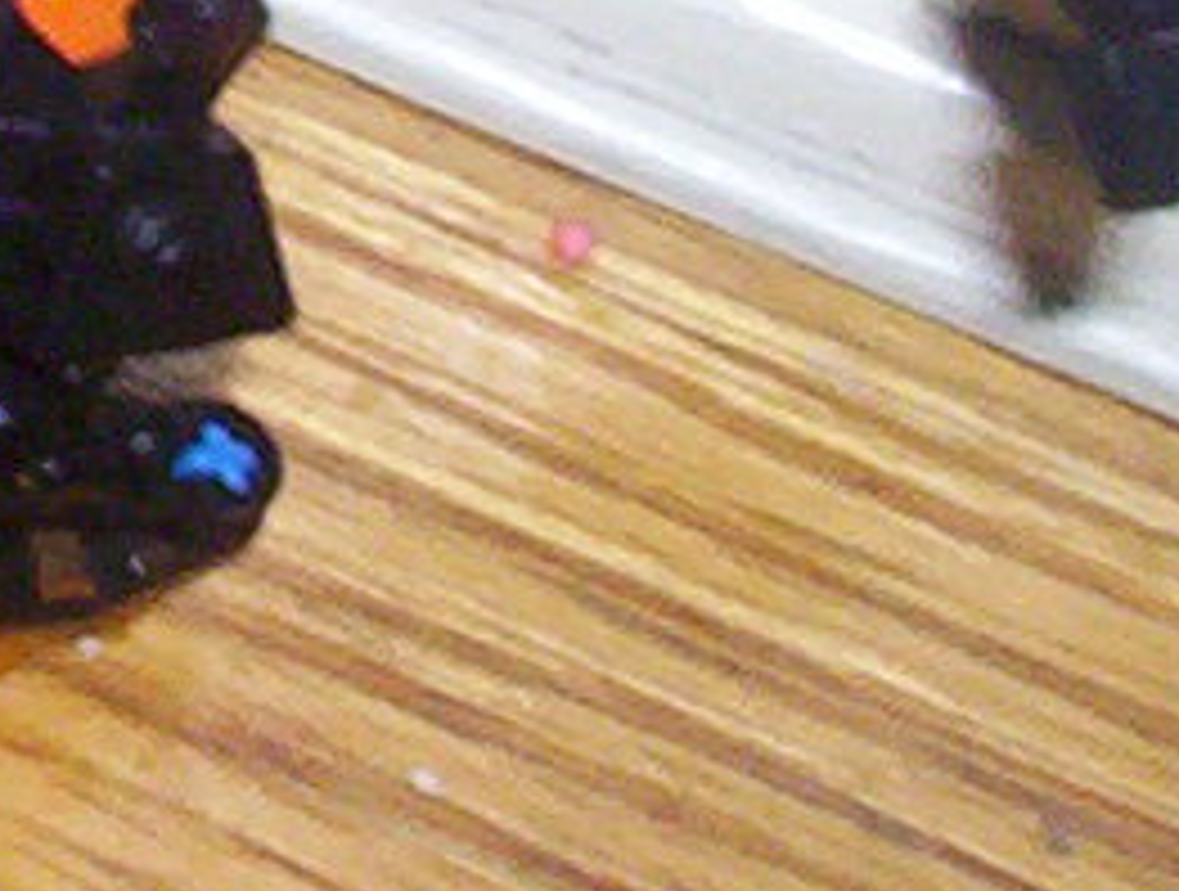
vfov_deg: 6.1
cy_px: -842
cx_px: -1282
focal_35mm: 237
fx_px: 8094
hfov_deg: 7.9
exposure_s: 1/60
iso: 140
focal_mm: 4.99
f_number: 4.5
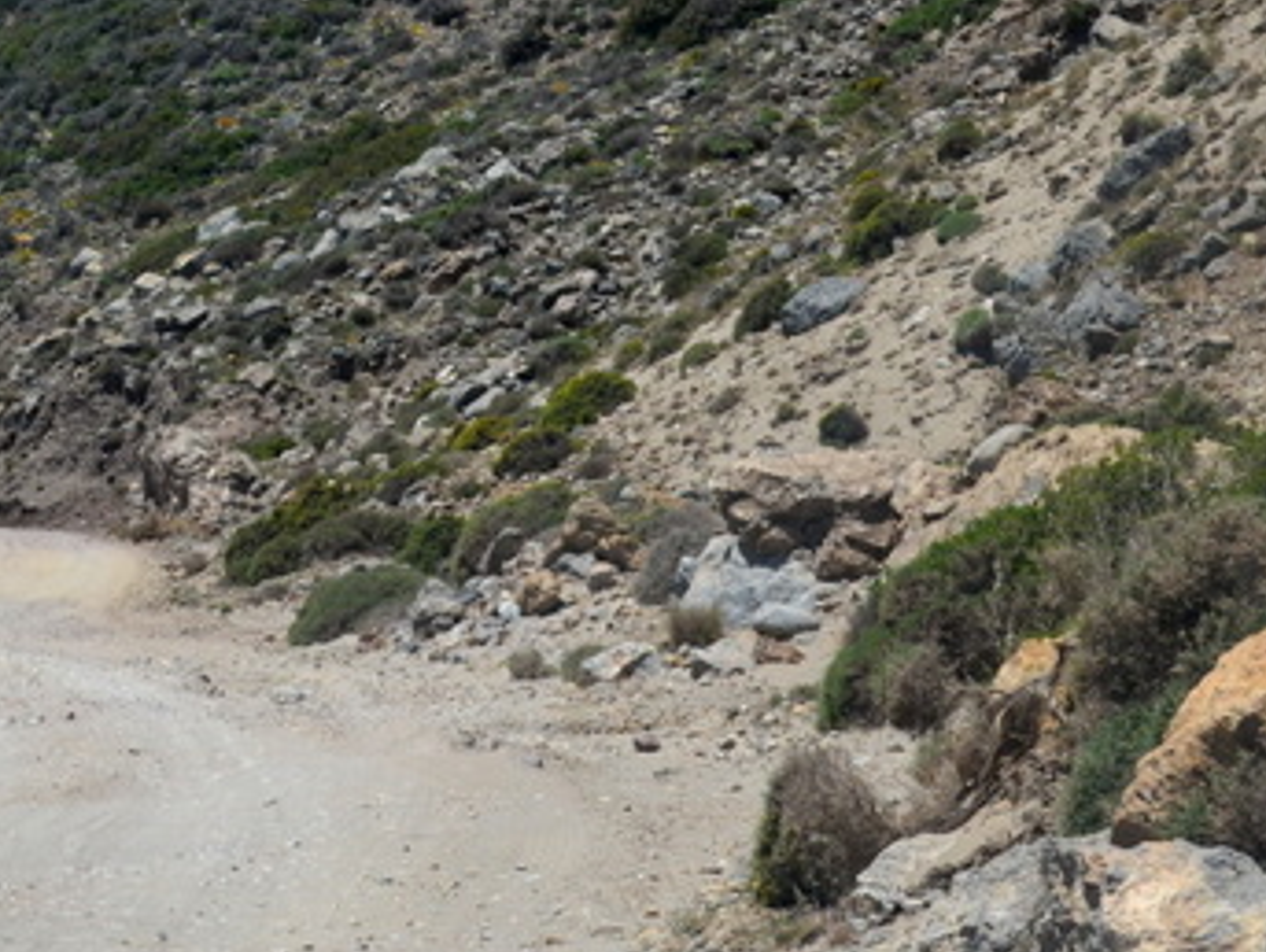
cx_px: 170
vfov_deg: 12.2
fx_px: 4430
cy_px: 59
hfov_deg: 16.1
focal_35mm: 121
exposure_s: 1/500
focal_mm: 36
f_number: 11
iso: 360
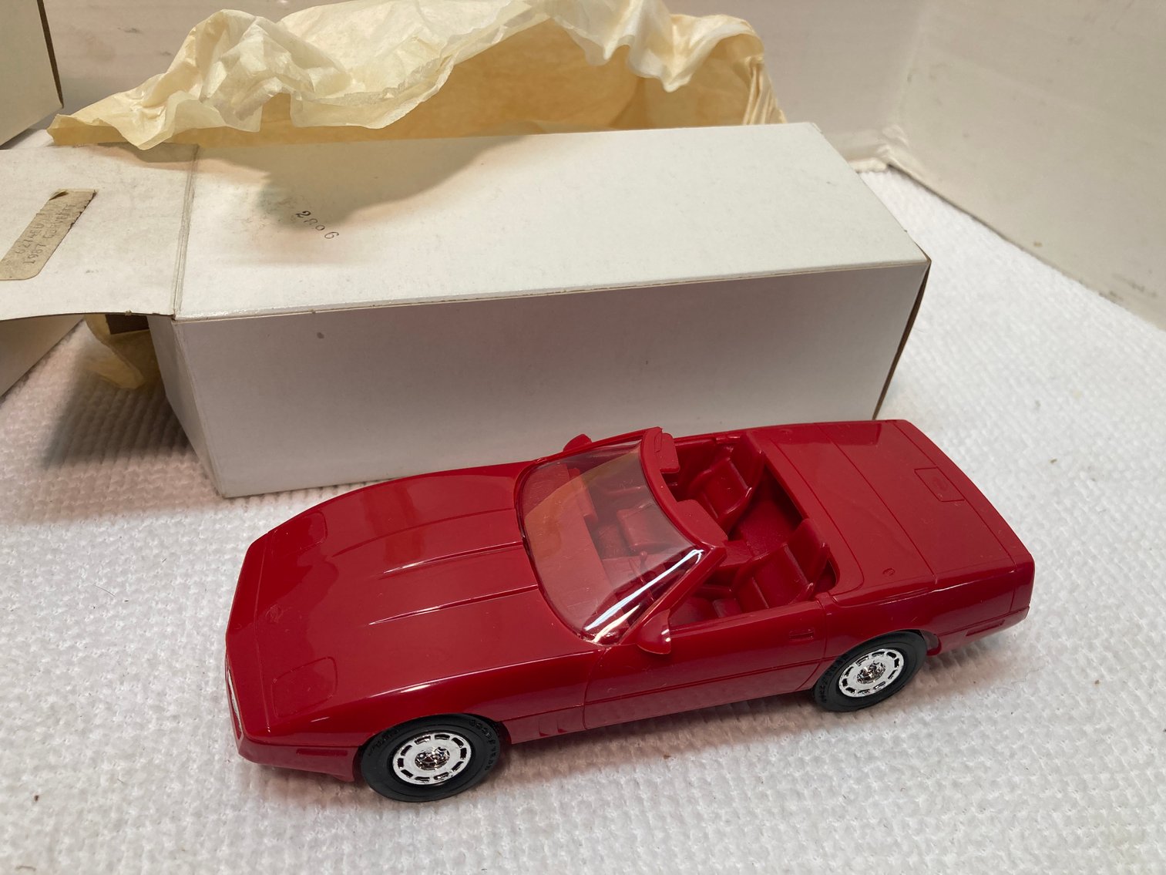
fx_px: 943
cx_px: 583
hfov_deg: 63.4
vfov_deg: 49.8
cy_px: 438
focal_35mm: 28
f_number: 1.8
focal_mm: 3.99
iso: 64
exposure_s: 1/60
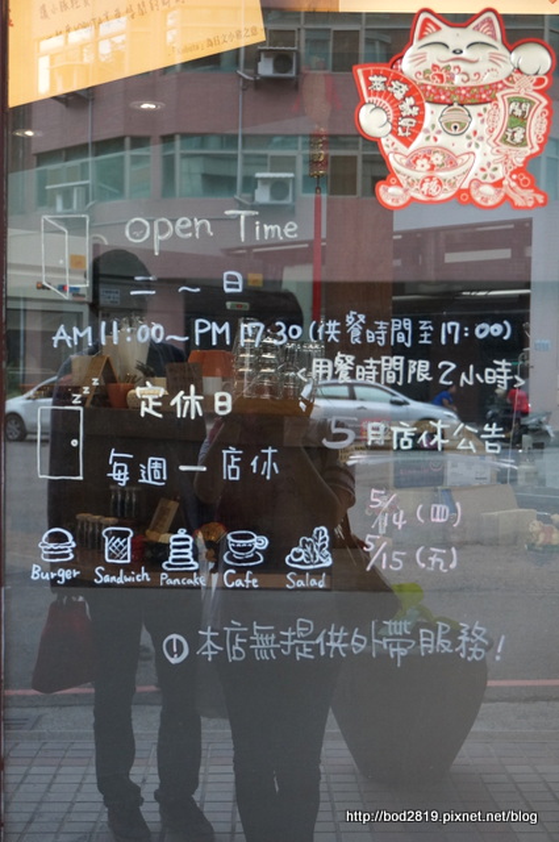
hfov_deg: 25.0
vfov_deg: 36.9
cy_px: 421
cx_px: 280
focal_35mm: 54
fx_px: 1261
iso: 1000
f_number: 5.6
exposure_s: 1/160
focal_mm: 36
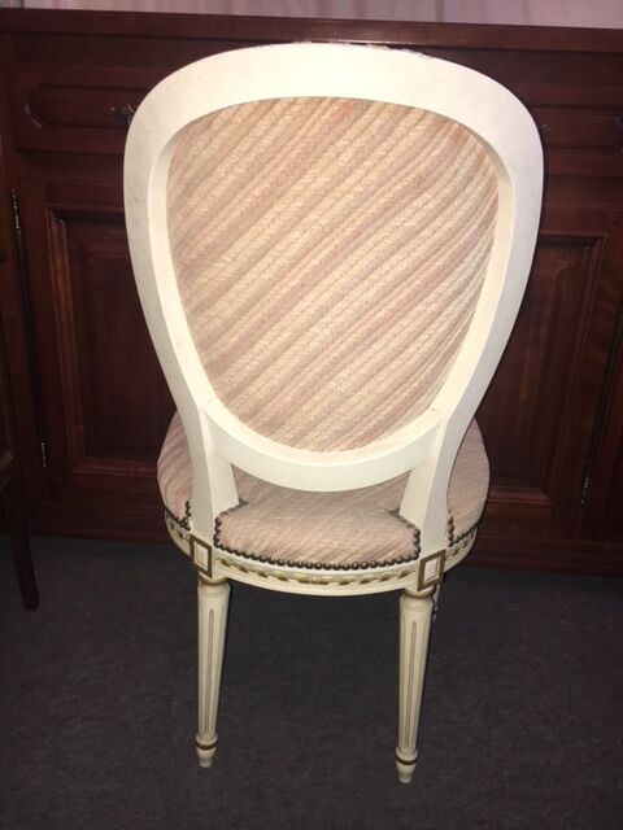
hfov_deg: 48.2
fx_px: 696
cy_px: 415
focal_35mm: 29
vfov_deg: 61.7
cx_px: 312
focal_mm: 4.15
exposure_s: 1/17
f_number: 2.2
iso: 50
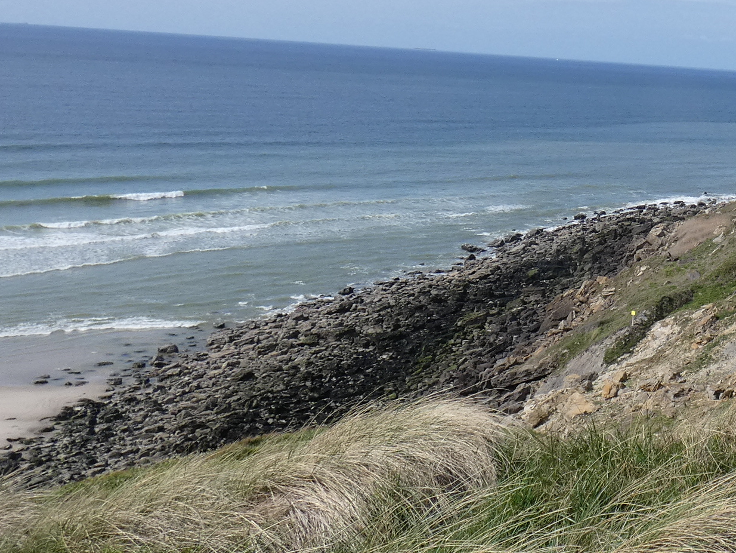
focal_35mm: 56
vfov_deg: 26.1
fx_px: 1191
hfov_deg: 31.2
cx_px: 776
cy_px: 313
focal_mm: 3.6
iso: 80
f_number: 3.5
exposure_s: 1/1000
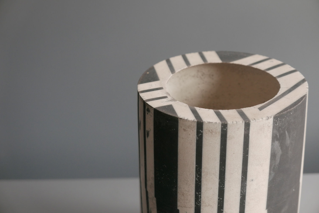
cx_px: 160
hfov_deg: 28.8
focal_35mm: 70
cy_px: 106
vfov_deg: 19.5
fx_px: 621
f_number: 2.8
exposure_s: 1/200
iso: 400
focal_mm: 31.5
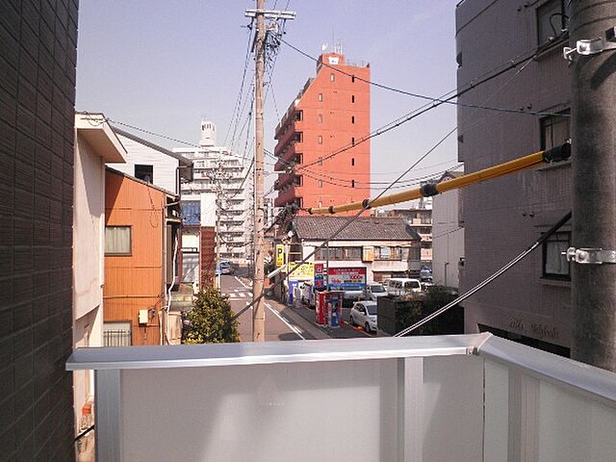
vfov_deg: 53.1
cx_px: 308
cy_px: 231
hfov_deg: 67.3
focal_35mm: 26
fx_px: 463
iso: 100
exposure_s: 1/200
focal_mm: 4.7
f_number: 7.9
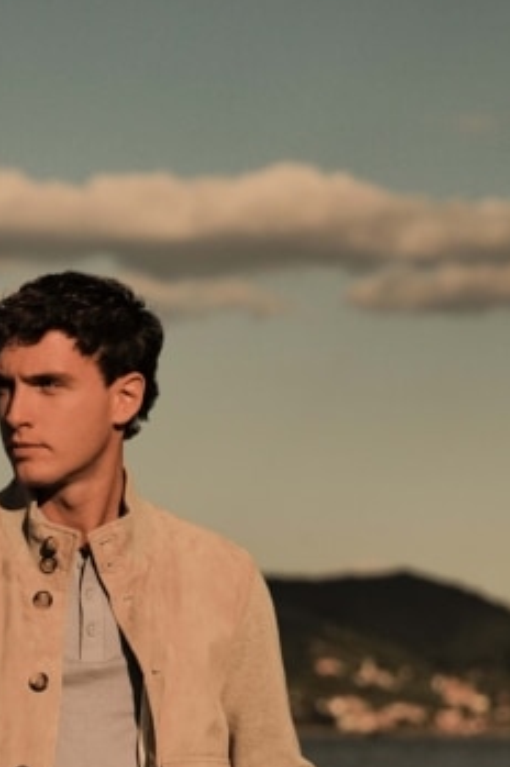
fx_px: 3875
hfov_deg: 7.5
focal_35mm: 182
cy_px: 766
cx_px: 62
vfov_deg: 11.2
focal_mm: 90
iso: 200
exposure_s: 1/16000
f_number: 4
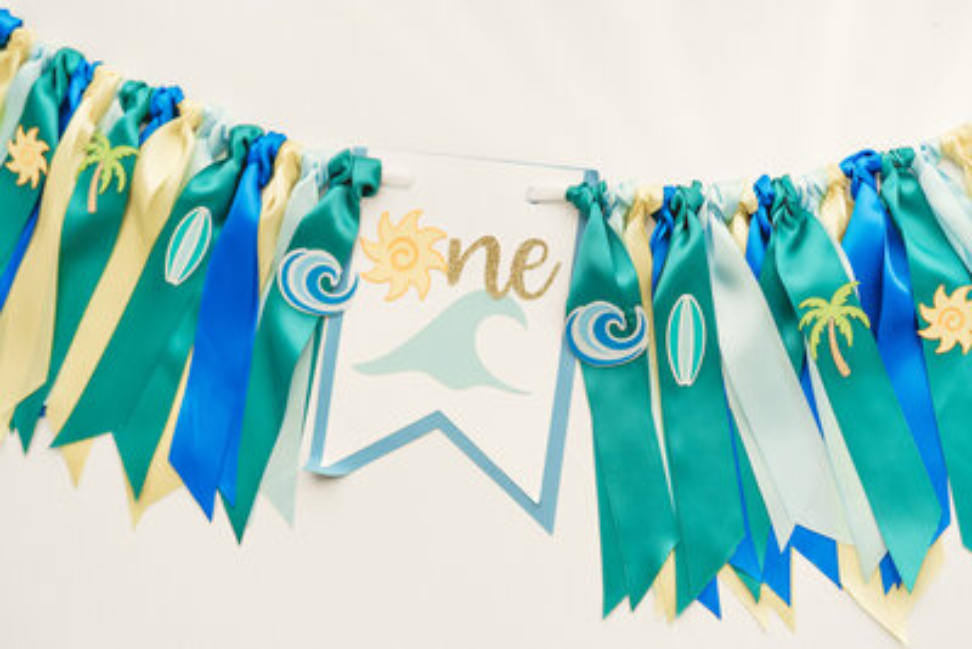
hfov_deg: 39.6
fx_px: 1350
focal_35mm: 50
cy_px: 324
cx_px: 486
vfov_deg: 27.0
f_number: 3.2
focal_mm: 50
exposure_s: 1/200
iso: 125
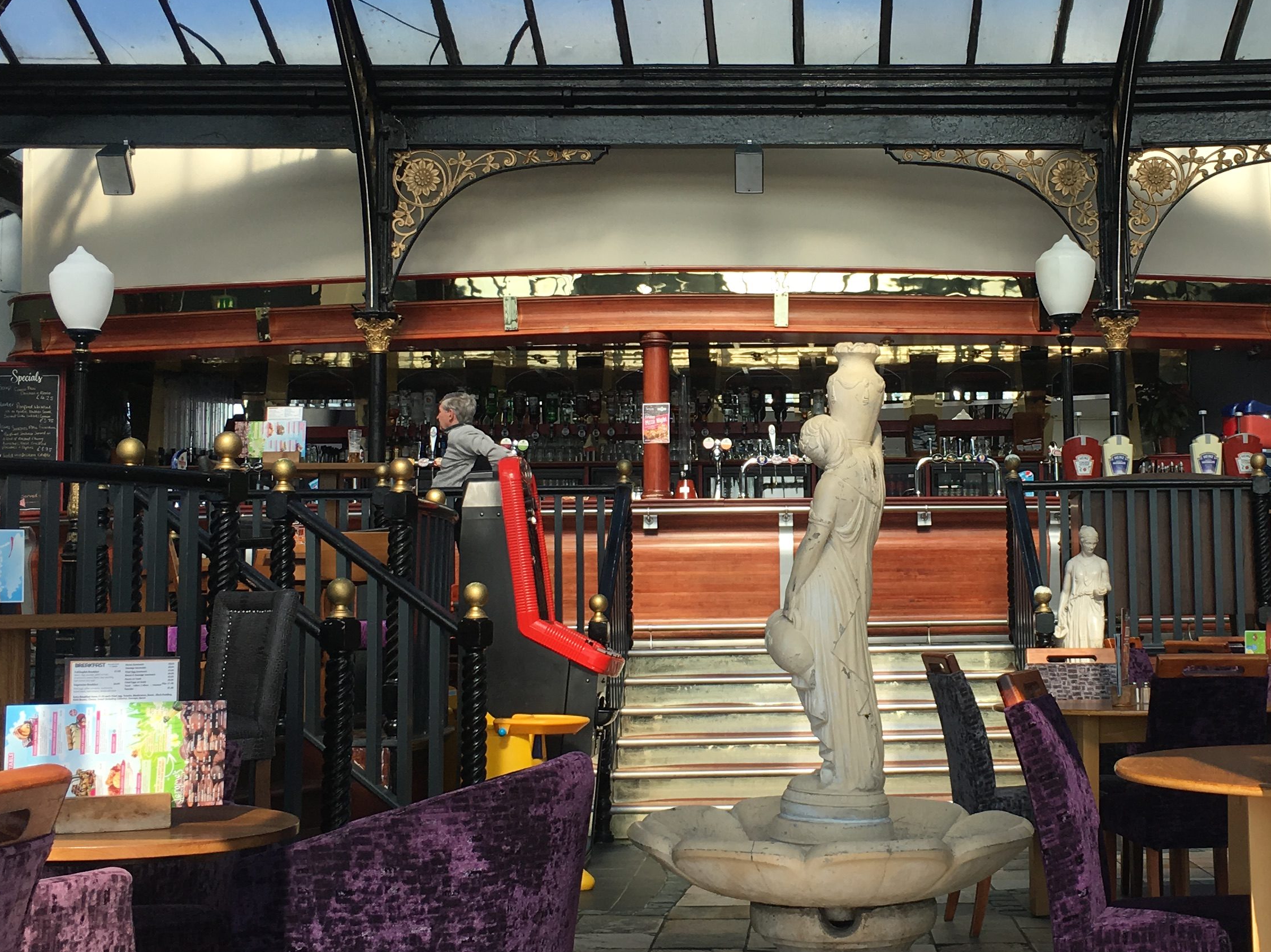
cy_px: 449
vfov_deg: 28.0
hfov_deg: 36.5
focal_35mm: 52
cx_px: 825
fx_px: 1909
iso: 25
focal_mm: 4.15
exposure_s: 1/962
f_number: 2.2
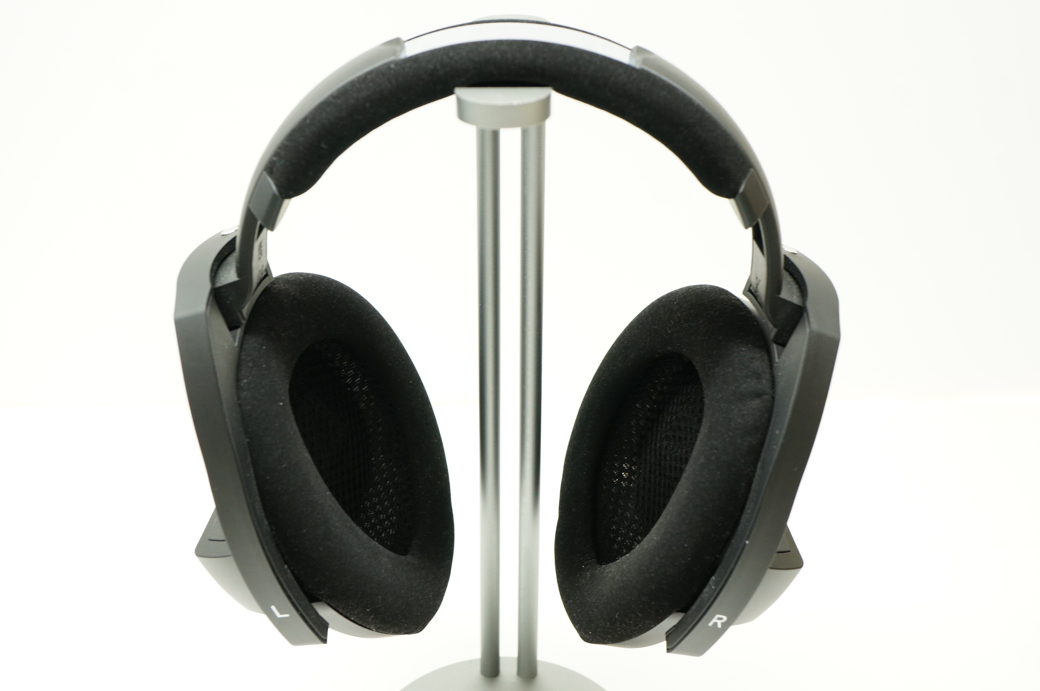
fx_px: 1299
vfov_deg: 29.8
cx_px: 520
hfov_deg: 43.6
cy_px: 346
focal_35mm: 45
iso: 400
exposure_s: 1/50
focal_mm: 30
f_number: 6.3
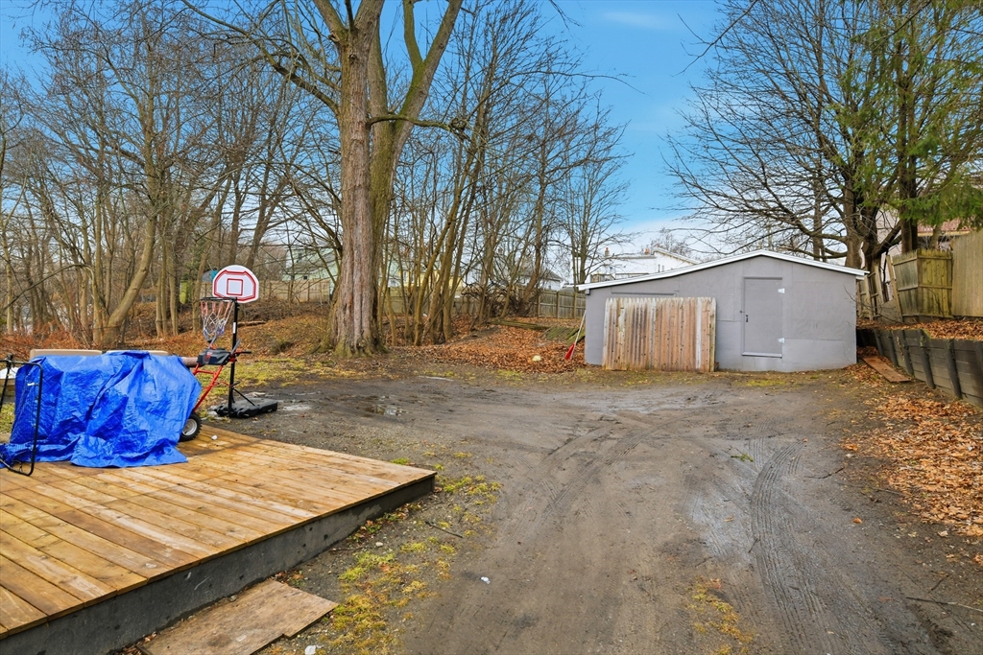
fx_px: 519
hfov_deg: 86.9
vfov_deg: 64.6
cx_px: 492
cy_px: 328
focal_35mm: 19
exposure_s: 1/1000
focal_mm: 19
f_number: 9
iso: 400
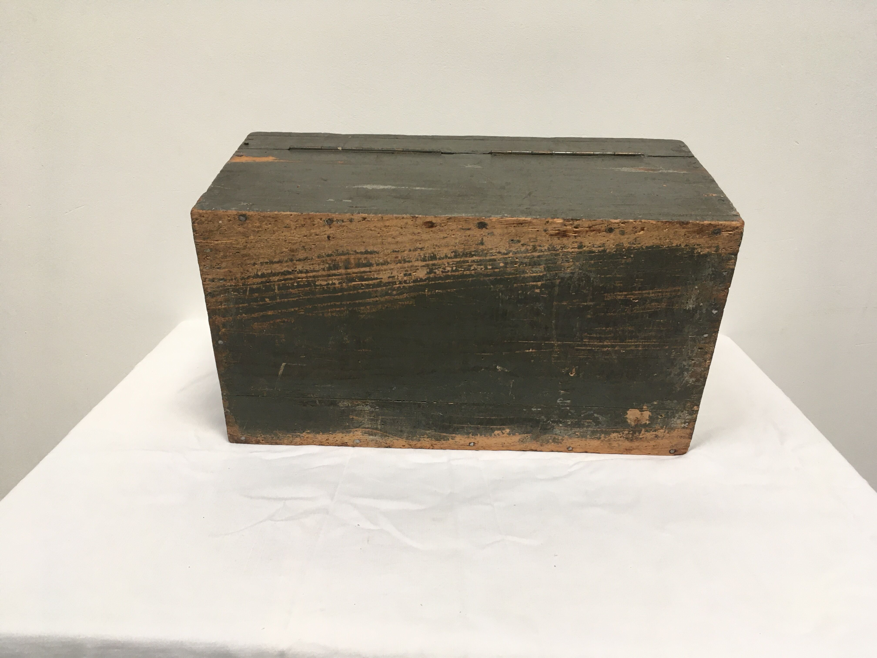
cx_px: 438
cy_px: 329
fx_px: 735
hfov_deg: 61.7
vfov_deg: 48.2
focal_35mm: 29
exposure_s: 1/33
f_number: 2.2
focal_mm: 4.15
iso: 50
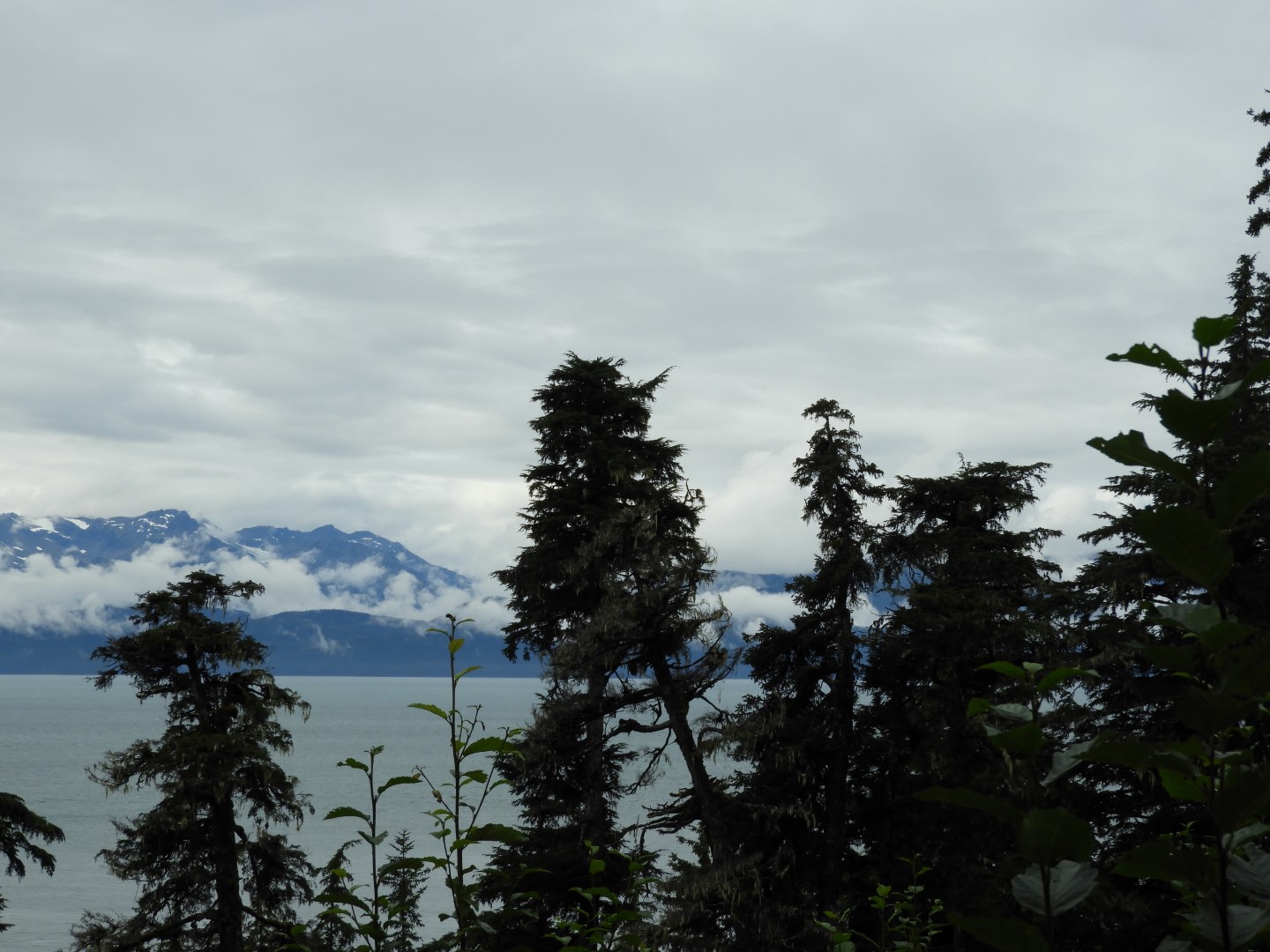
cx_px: 635
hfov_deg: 23.0
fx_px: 3119
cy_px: 476
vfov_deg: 17.4
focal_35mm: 85
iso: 100
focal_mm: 15.2
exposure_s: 1/640
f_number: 4.5
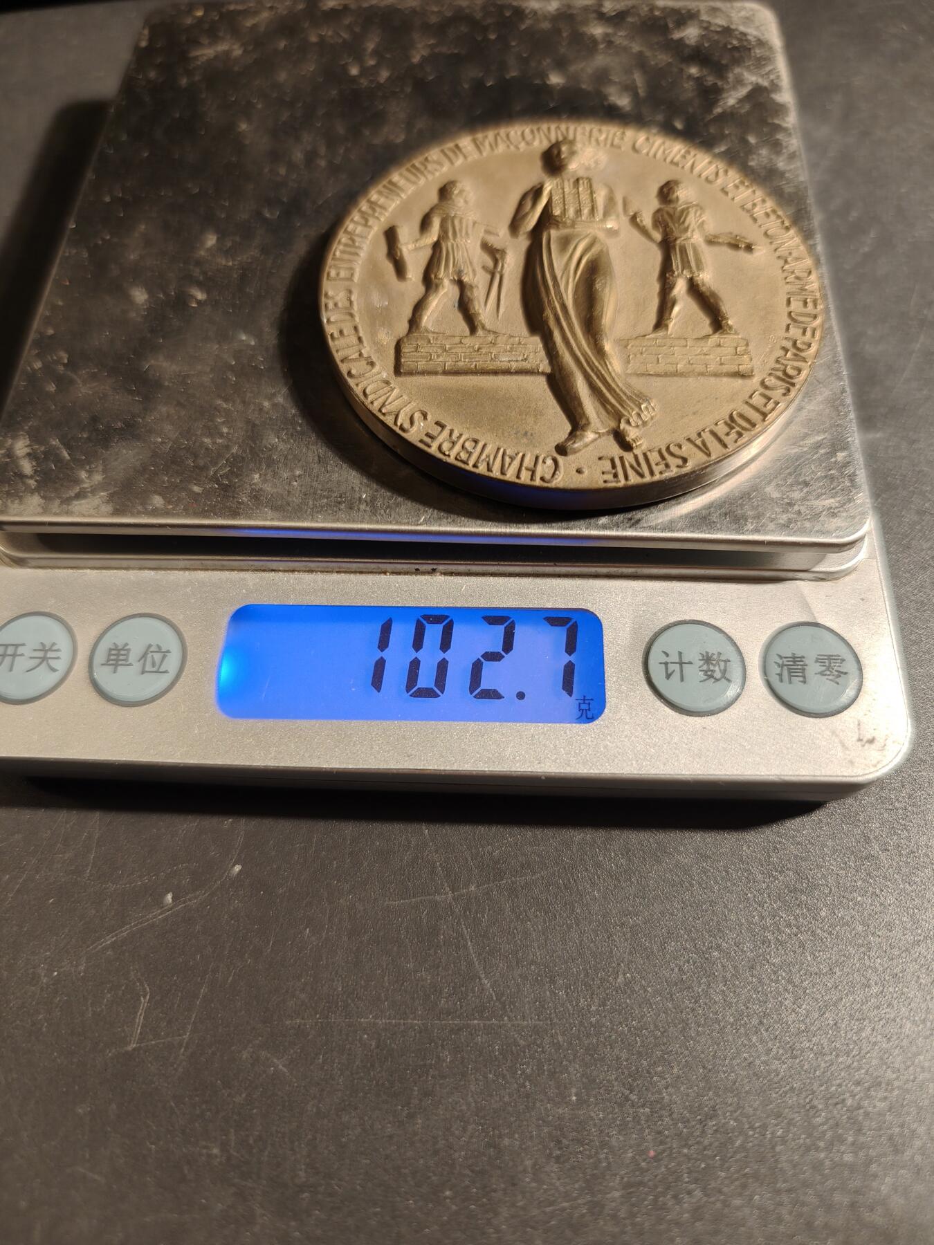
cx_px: 467
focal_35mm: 23
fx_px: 827
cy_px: 622
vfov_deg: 73.9
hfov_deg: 58.9
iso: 160
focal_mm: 6.06
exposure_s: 1/100
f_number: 1.6
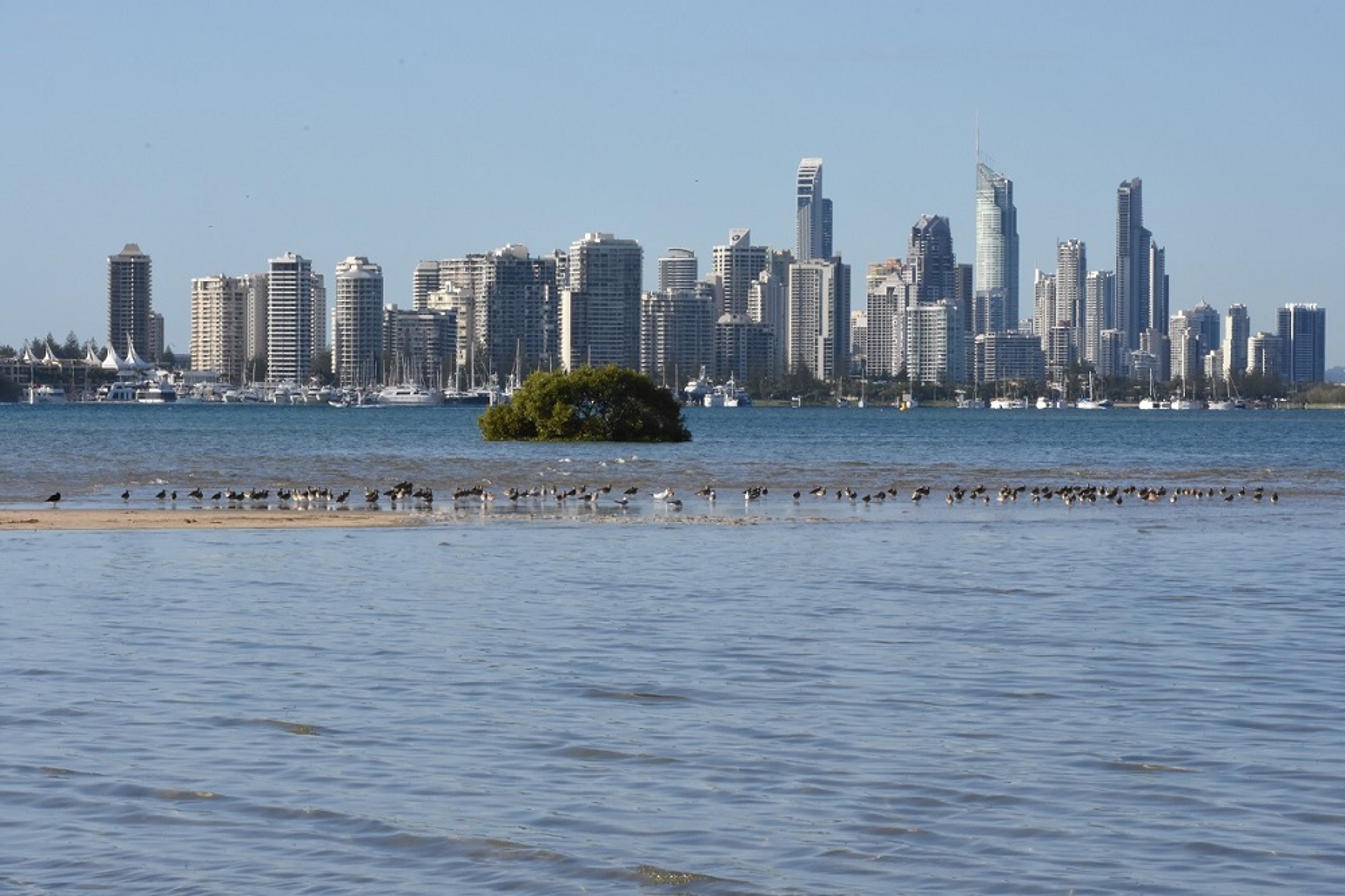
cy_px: 448
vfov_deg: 8.3
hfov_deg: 12.5
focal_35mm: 165
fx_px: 6162
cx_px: 672
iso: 1000
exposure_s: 1/320
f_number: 25
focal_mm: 110
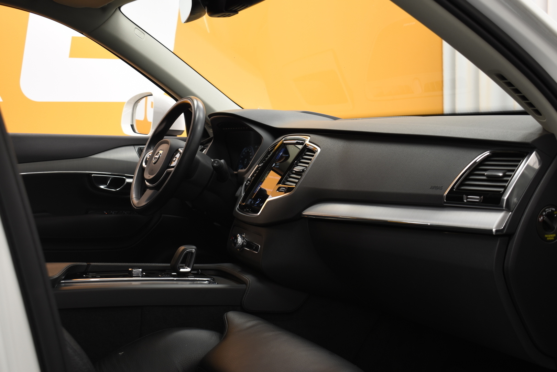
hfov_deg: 45.0
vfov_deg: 30.8
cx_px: 278
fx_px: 673
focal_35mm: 44
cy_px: 186
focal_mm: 29
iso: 200
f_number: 4.2
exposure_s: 1/10
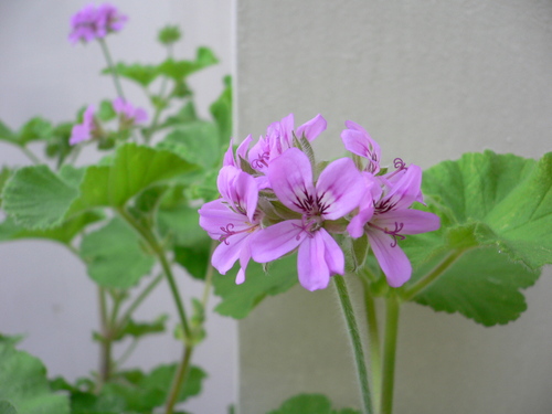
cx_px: 276
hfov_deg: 52.6
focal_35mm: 35
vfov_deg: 40.7
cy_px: 207
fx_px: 558
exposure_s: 1/80
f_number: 2.8
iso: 80
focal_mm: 5.8
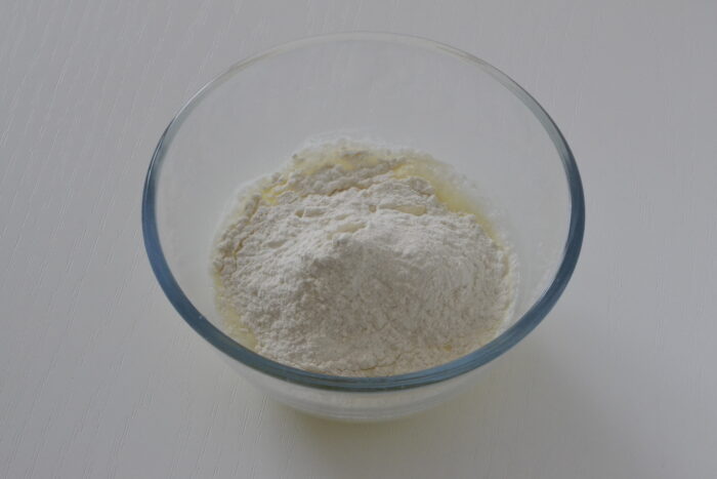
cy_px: 240
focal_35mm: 75
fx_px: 1494
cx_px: 358
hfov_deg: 27.0
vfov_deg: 18.2
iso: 3200
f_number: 13
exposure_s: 1/50
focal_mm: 50
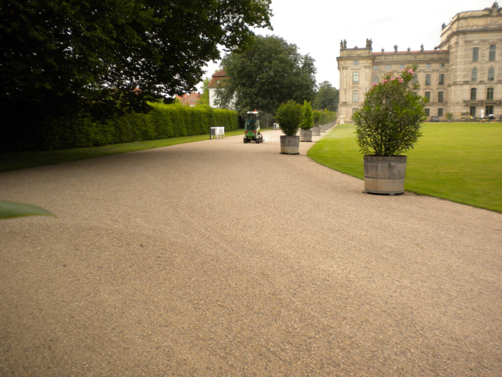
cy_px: 188
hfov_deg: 52.6
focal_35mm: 35
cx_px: 251
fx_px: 508
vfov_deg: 40.7
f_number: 4.6
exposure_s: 1/130
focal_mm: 6.3
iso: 80
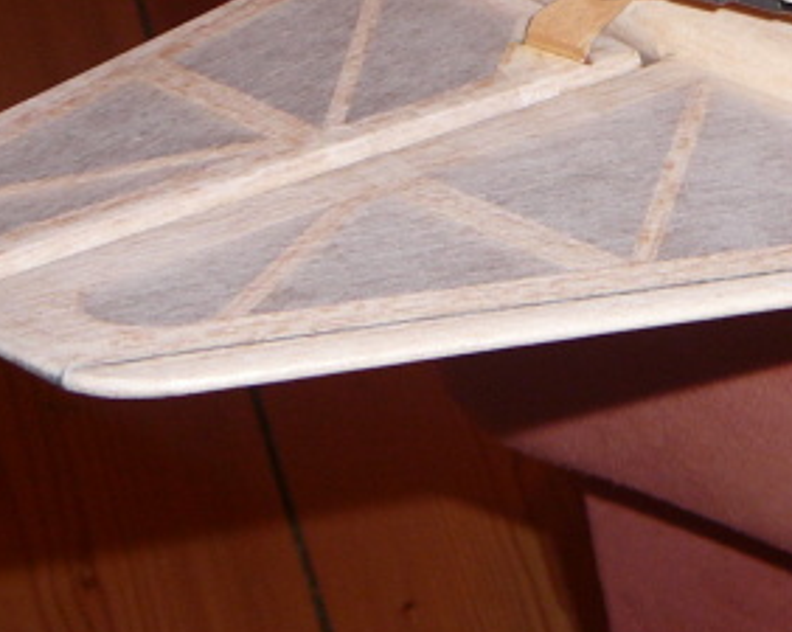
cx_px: 837
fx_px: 2271
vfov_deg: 15.7
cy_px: 98
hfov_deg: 19.1
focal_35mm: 97
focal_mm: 5.2
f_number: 2.8
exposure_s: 1/30
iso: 100
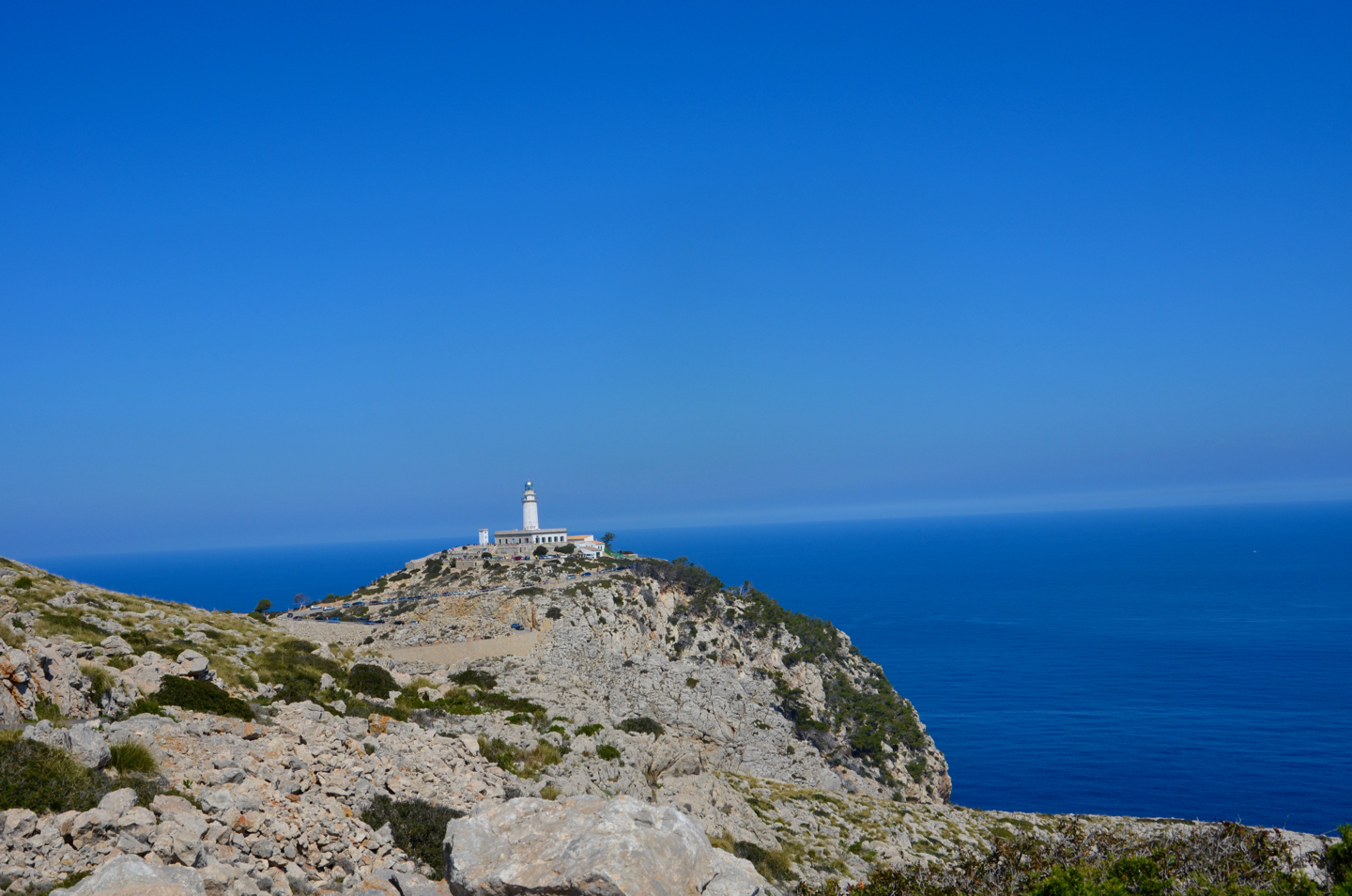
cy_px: 448
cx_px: 676
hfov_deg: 49.6
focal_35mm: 39
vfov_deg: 34.1
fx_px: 1462
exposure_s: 1/400
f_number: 10
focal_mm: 26
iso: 100
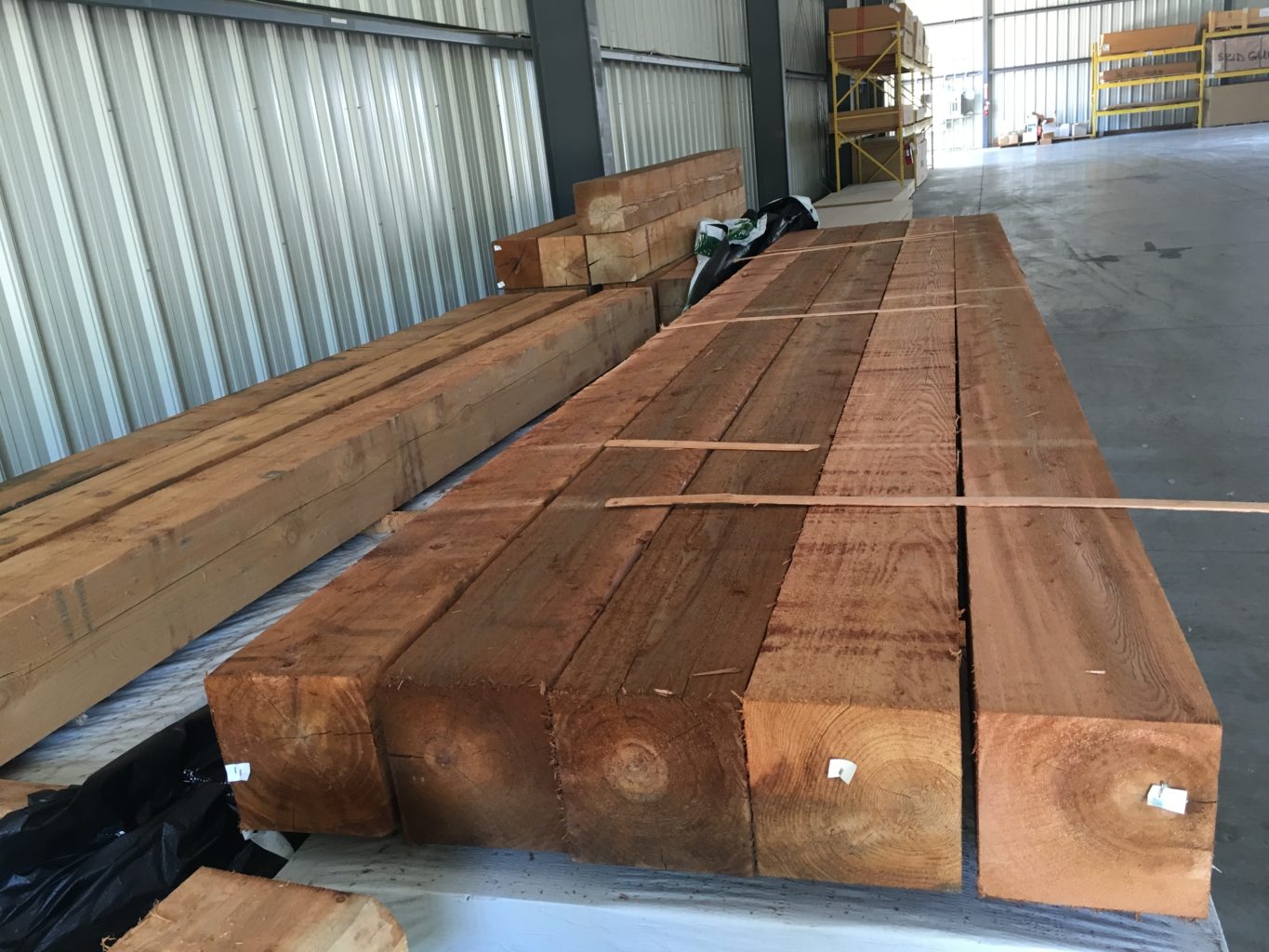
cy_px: 476
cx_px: 634
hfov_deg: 61.7
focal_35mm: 29
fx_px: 1063
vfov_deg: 48.2
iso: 80
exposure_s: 1/30
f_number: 2.2
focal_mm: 4.15
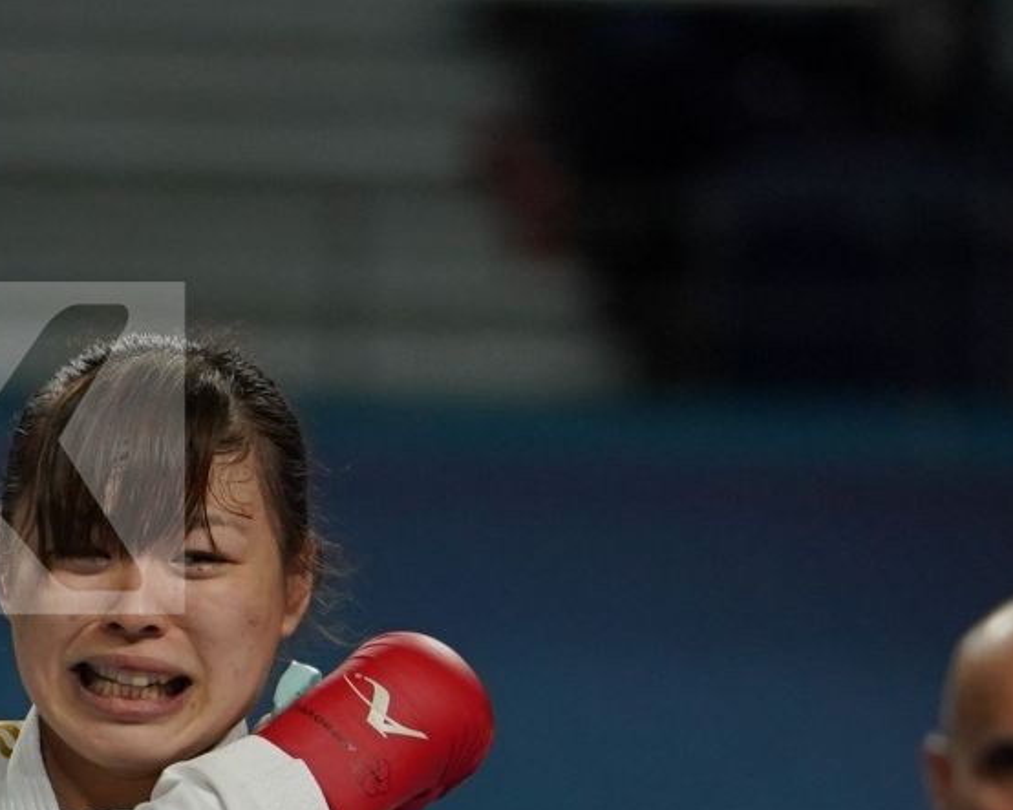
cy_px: 1095
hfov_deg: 2.1
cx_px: 15
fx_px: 27428
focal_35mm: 915
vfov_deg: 1.7
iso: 800
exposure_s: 1/1000
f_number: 2.8
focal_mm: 200
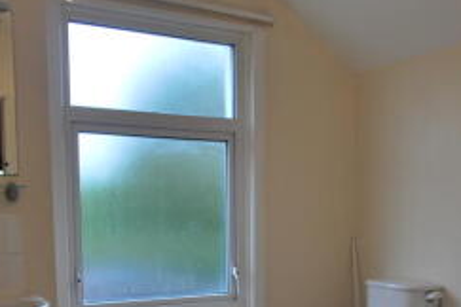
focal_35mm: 47
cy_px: 249
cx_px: 269
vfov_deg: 28.0
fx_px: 602
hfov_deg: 41.8
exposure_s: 1/60
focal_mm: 16
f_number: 4.2
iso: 200
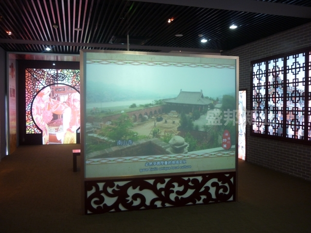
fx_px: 296
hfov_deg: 55.4
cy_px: 116
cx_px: 156
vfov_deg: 42.9
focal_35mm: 33
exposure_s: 1/30
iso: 160
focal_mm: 5.5
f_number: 2.8
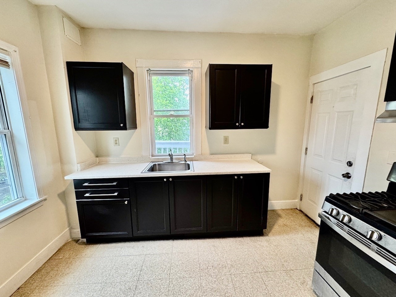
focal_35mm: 14
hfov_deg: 102.1
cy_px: 148
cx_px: 198
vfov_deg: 85.7
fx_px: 160
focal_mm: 2.22
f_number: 2.2
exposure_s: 1/120
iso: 250
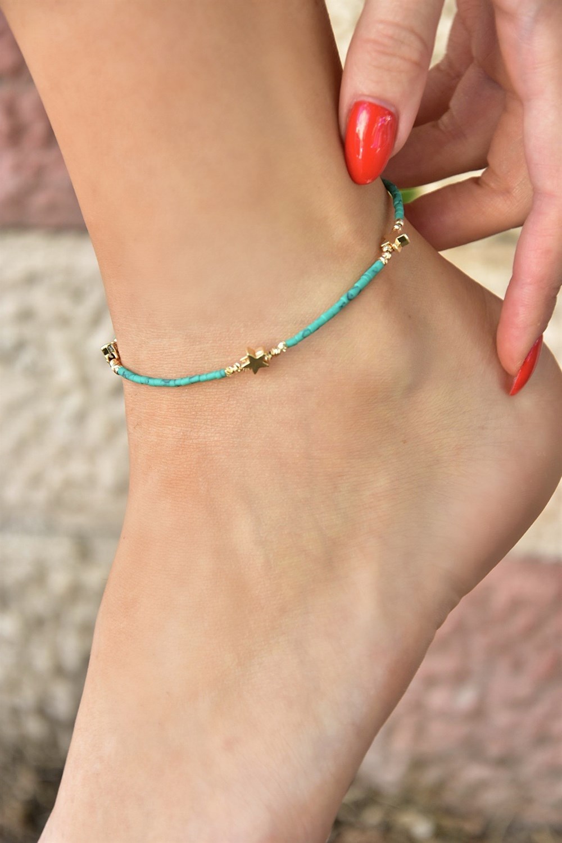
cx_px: 281
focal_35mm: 112
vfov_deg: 18.2
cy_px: 422
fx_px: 2634
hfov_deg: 12.2
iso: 200
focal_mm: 75
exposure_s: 1/20
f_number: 5.6
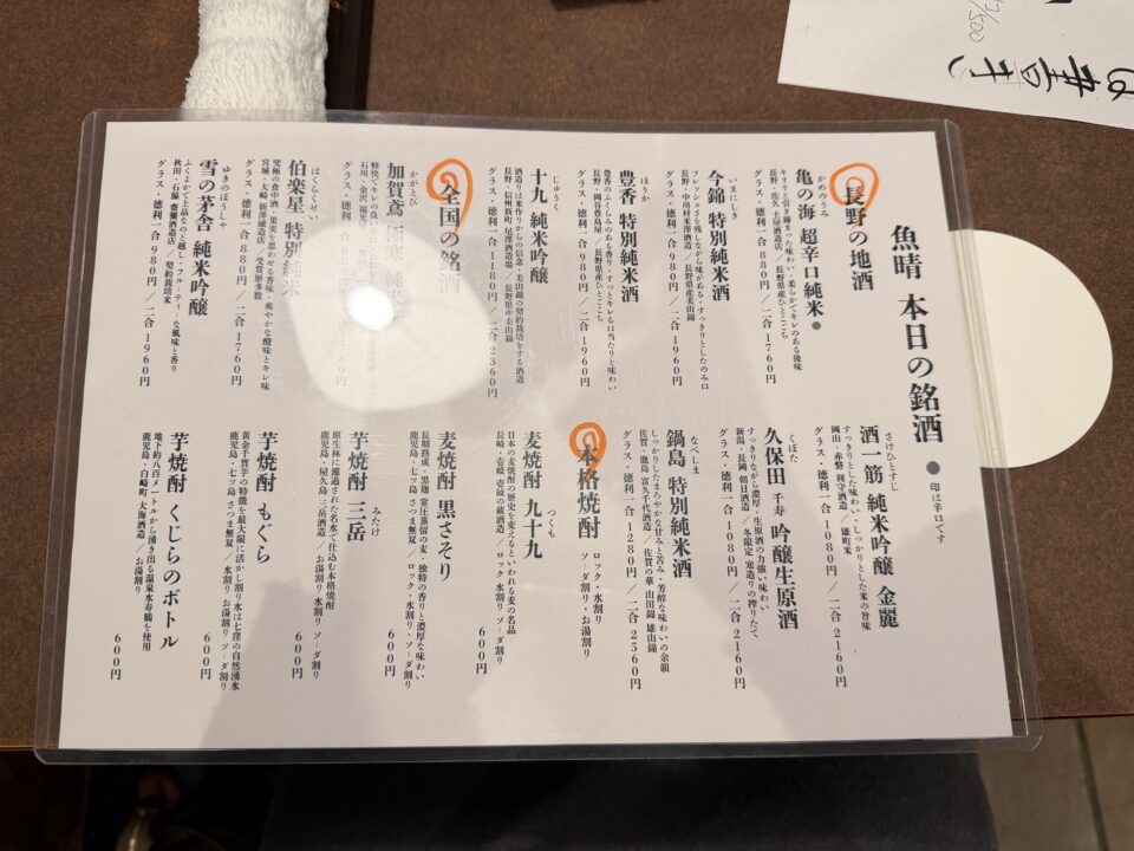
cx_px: 567
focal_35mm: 24
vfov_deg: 56.8
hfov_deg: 71.6
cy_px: 426
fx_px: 786
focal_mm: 6.76
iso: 200
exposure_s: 1/103
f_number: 1.78
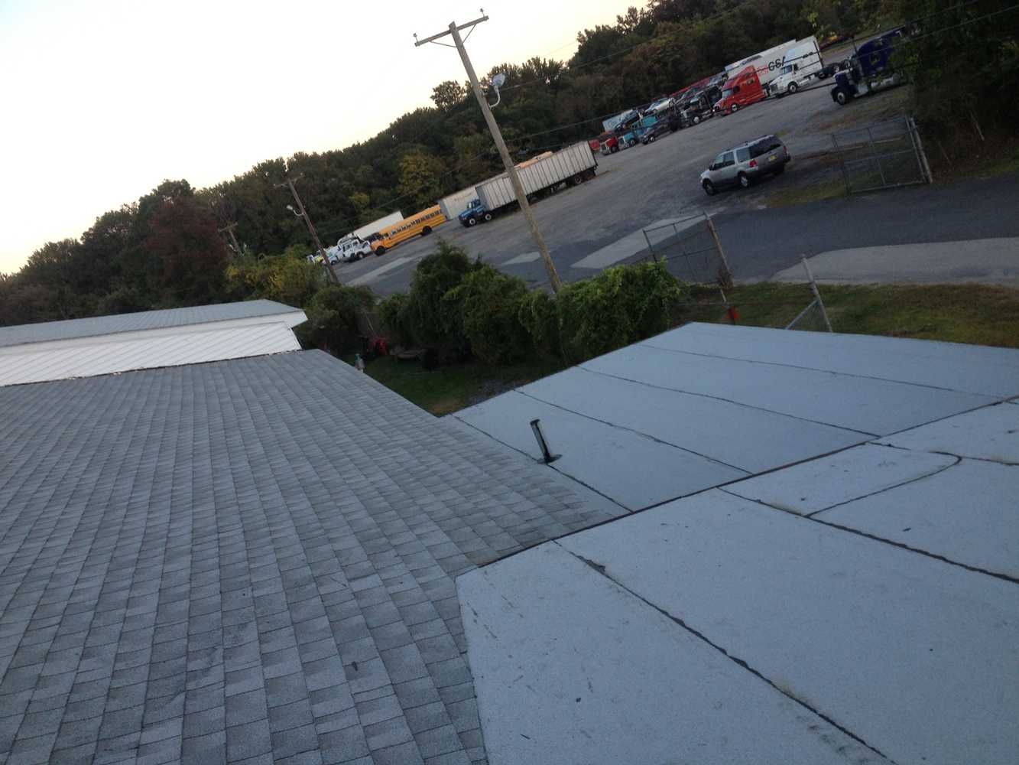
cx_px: 510
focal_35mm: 35
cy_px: 382
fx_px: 1030
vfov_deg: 40.7
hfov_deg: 52.6
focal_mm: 4.28
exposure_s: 1/120
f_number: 2.4
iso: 64
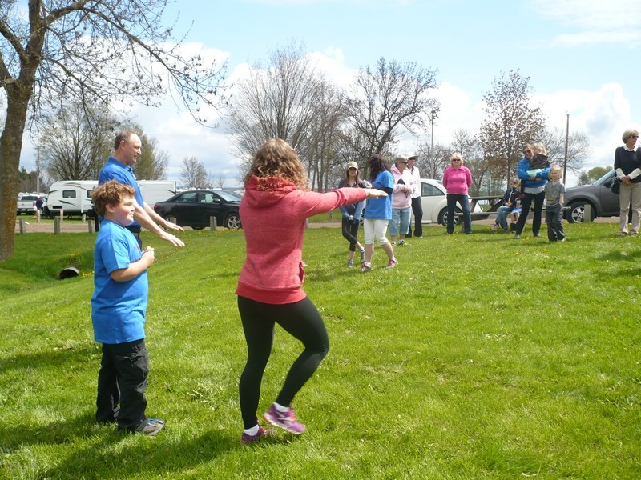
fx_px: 648
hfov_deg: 52.6
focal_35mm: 35
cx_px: 320
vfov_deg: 40.7
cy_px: 240
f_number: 8
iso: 100
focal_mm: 5.8
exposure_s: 1/160
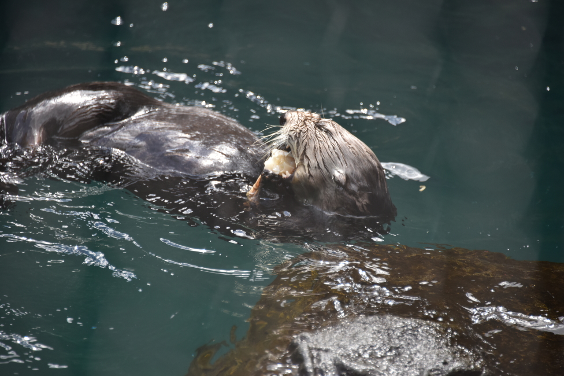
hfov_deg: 6.9
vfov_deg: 4.6
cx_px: 282
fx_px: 4701
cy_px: 188
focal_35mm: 300
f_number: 5.6
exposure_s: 1/640
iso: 640
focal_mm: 300
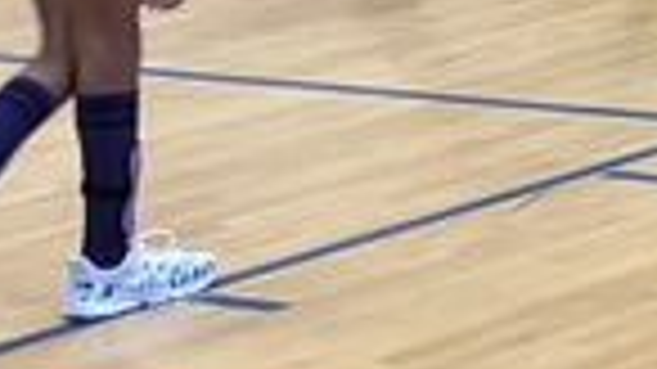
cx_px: 2210
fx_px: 3448
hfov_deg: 8.4
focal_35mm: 198
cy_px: -580
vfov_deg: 5.8
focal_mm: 5.96
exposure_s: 1/60
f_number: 1.6
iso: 200
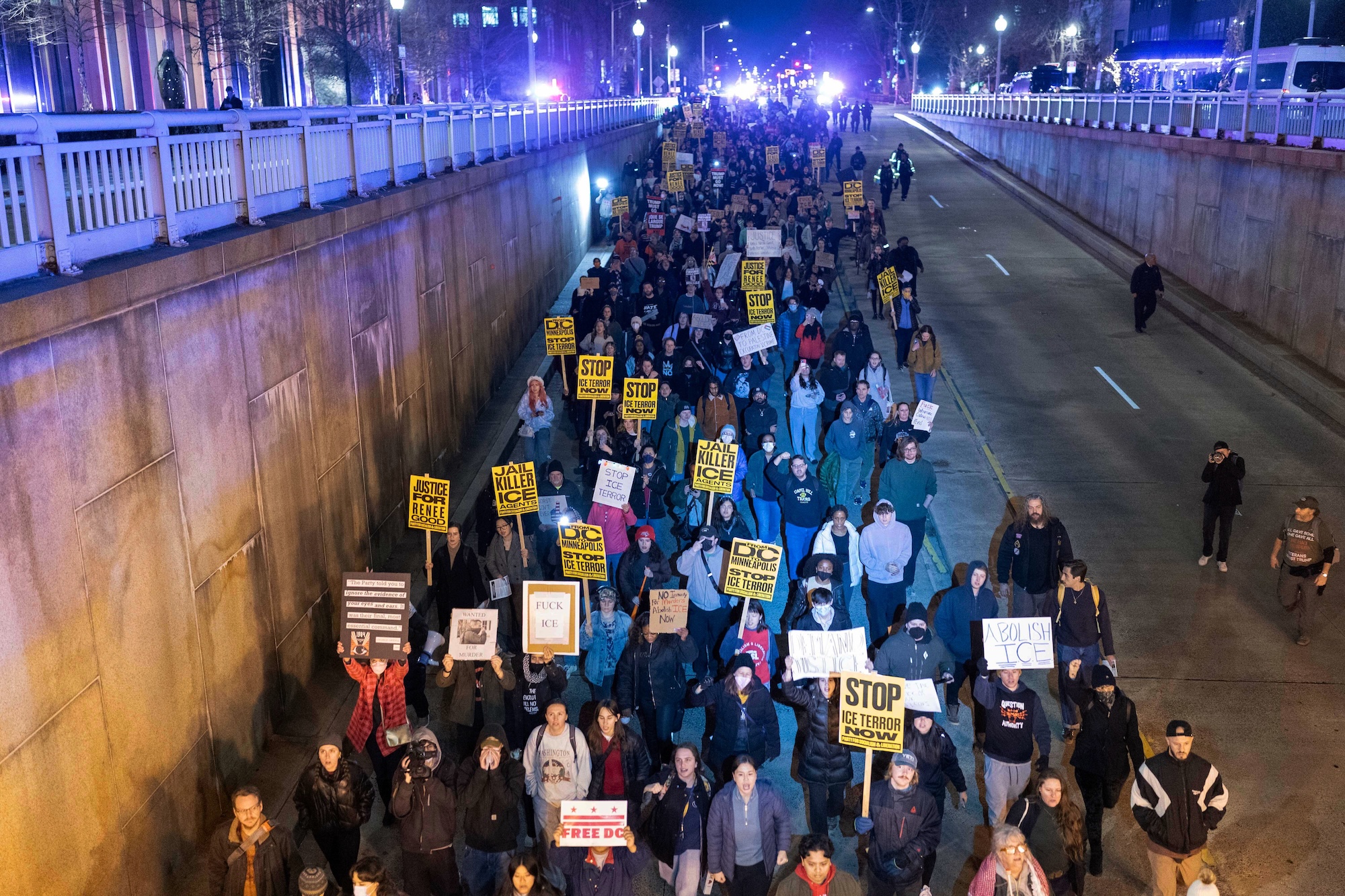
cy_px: 448
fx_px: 1307
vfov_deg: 37.8
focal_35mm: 35
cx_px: 672
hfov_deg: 54.4
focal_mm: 35
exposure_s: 1/125
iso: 6400
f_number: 1.4
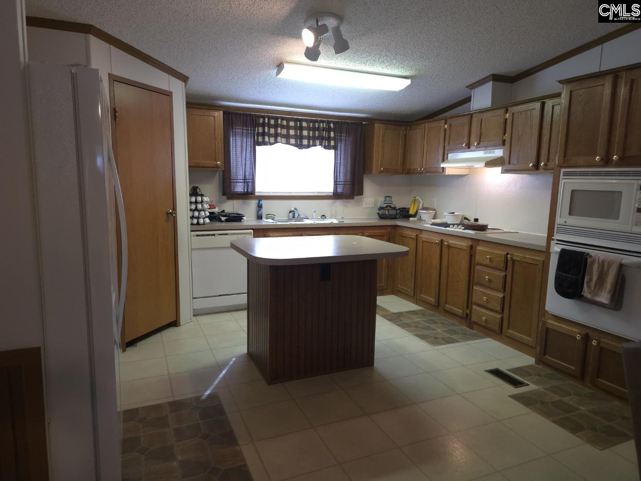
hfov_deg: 73.9
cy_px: 240
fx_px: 426
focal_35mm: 23
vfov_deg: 58.9
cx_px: 320
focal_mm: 6.3
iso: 500
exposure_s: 1/174
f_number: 1.7
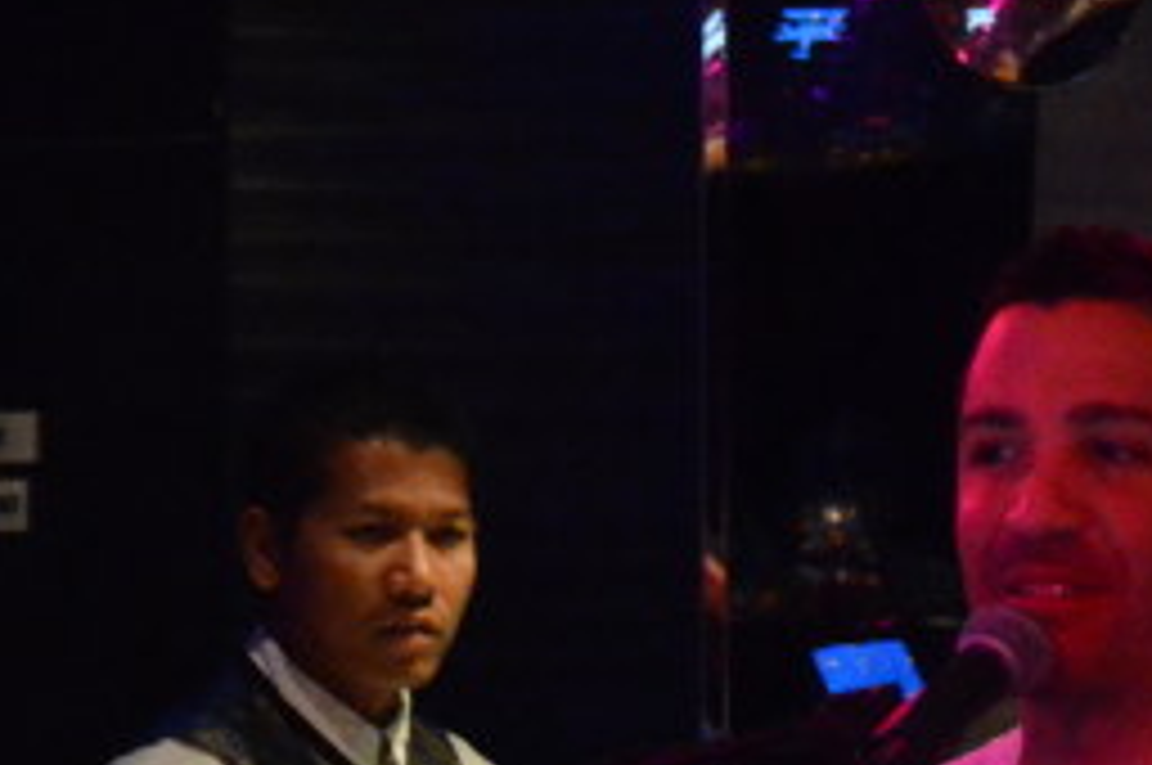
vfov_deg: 4.4
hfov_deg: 6.6
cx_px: 1359
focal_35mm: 312
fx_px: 9971
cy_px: 274
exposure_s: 1/100
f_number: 4.8
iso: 6400
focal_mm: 52
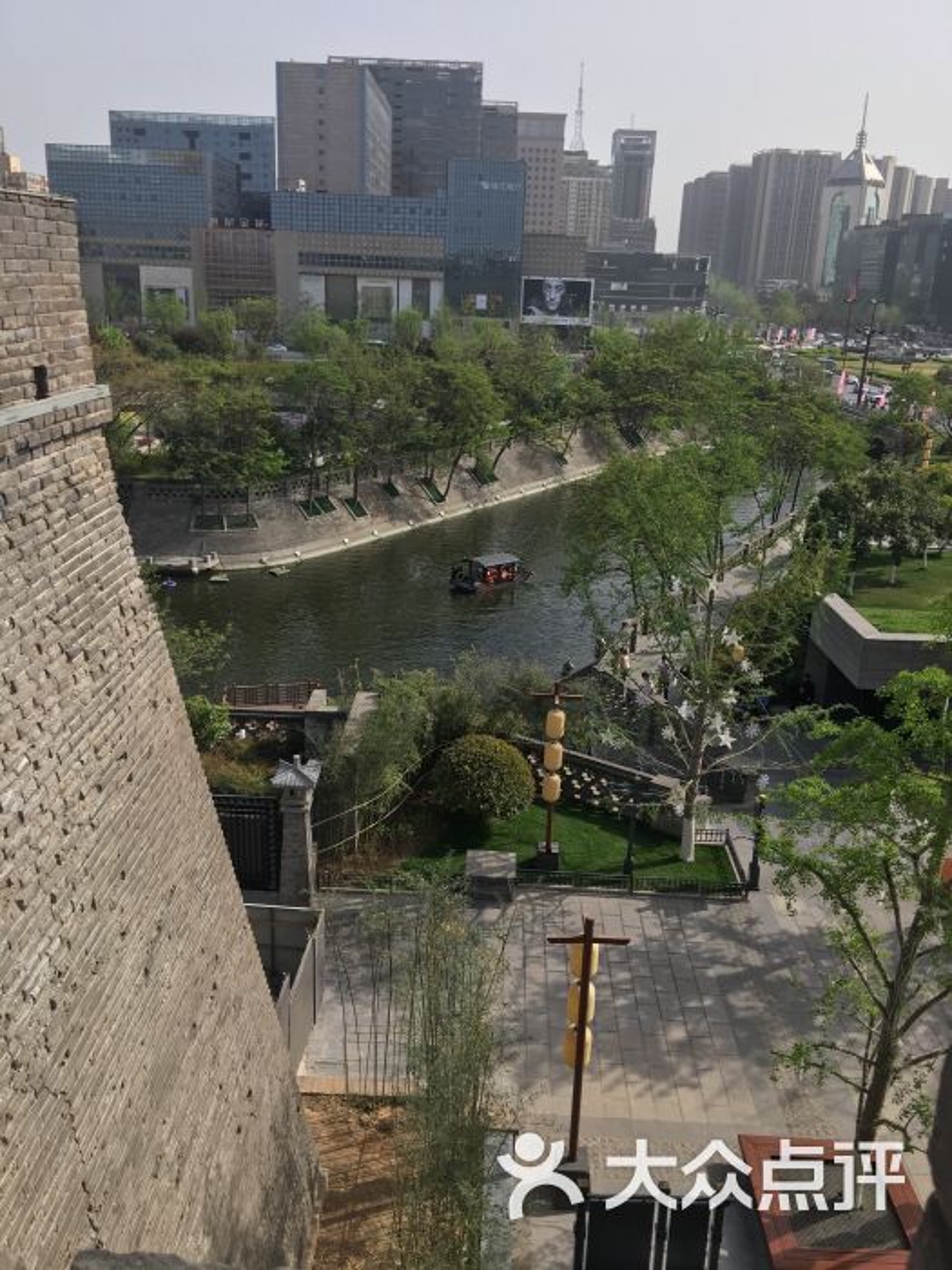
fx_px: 1063
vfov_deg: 61.7
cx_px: 476
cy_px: 635
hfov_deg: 48.2
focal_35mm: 29
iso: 25
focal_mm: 4.15
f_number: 2.2
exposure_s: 1/1026
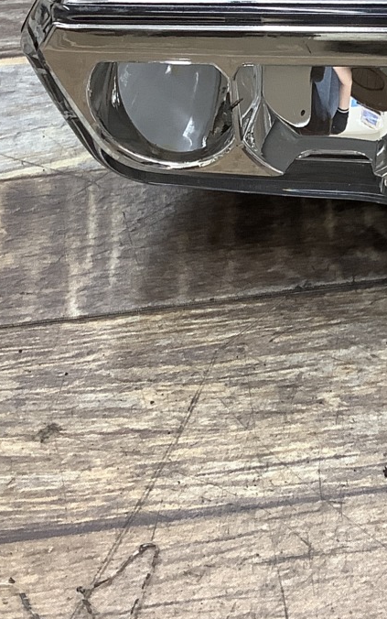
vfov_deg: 25.5
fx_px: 1349
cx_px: 535
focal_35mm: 80
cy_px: 152
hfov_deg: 15.4
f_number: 2.4
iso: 160
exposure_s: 1/60
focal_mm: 3.3
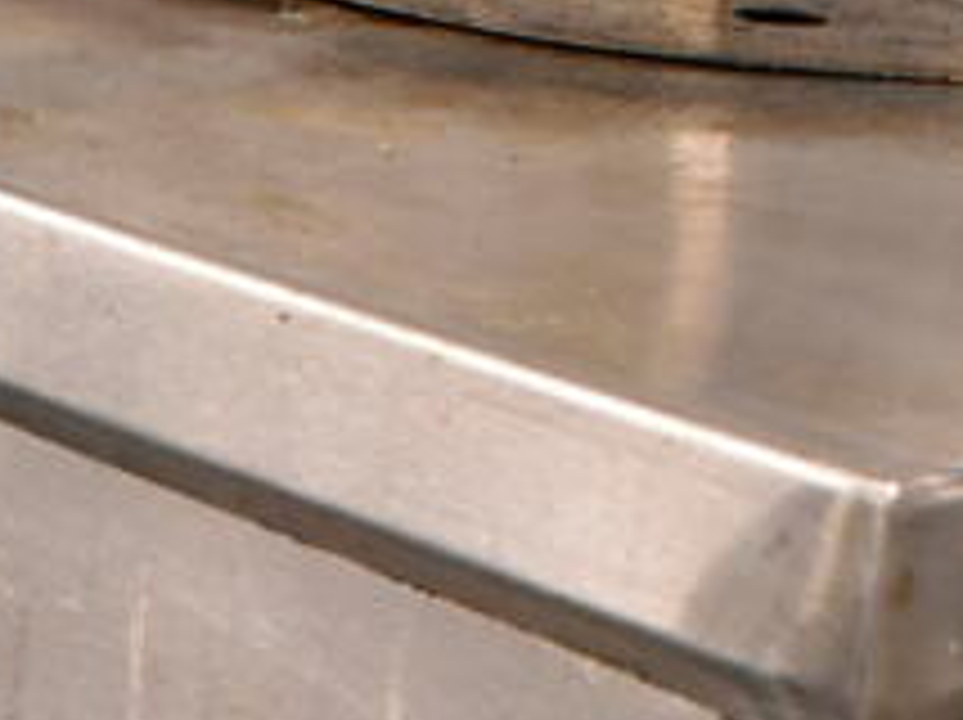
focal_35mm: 148
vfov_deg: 9.3
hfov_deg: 13.3
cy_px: 1478
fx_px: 4113
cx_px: 162
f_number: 3.8
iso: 3600
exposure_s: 1/125
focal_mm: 24
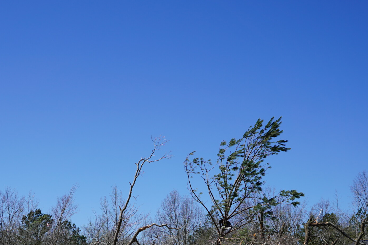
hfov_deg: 27.5
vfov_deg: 18.5
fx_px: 746
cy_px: 202
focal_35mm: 73
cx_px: 119
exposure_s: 1/800
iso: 100
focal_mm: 40
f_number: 5
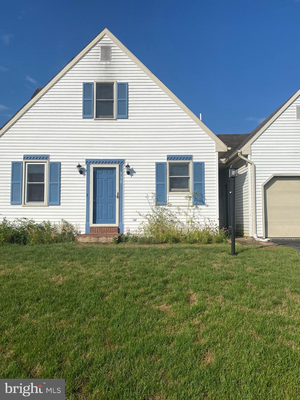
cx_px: 150
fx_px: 300
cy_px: 200
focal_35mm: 26
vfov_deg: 67.3
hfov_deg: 53.1
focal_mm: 4.25
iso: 32
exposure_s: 1/6410
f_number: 1.8
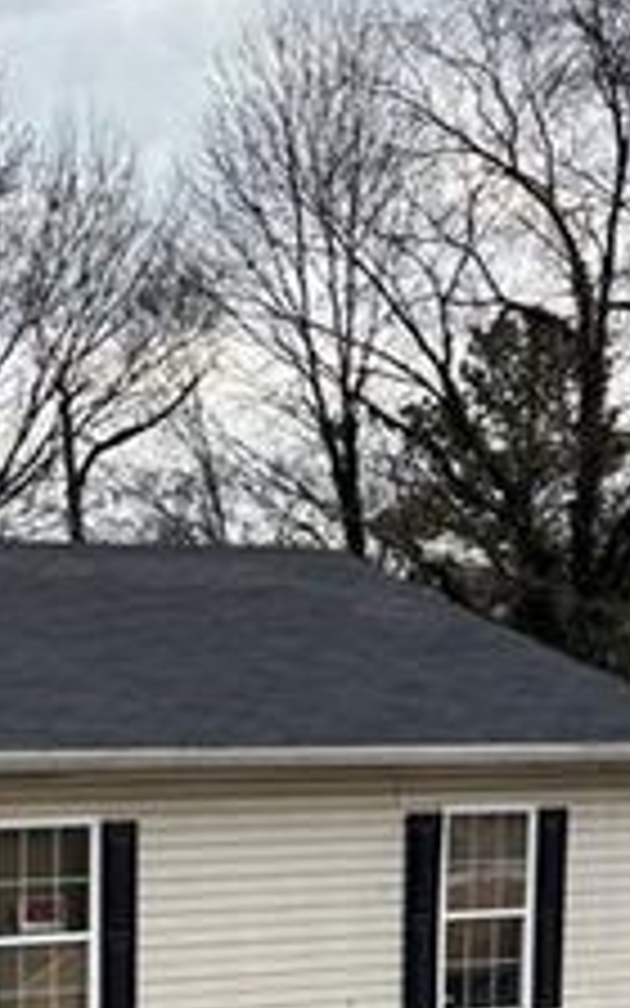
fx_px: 2253
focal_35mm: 82
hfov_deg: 14.9
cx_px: -292
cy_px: 1114
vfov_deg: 23.6
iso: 50
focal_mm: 5.96
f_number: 1.6
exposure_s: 1/910
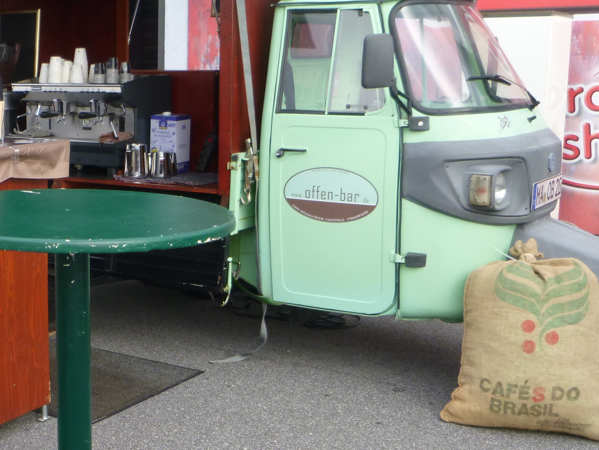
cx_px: 17
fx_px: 986
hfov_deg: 31.5
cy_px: 208
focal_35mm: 57
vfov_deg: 25.7
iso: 100
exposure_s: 1/100
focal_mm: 4.5
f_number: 3.9
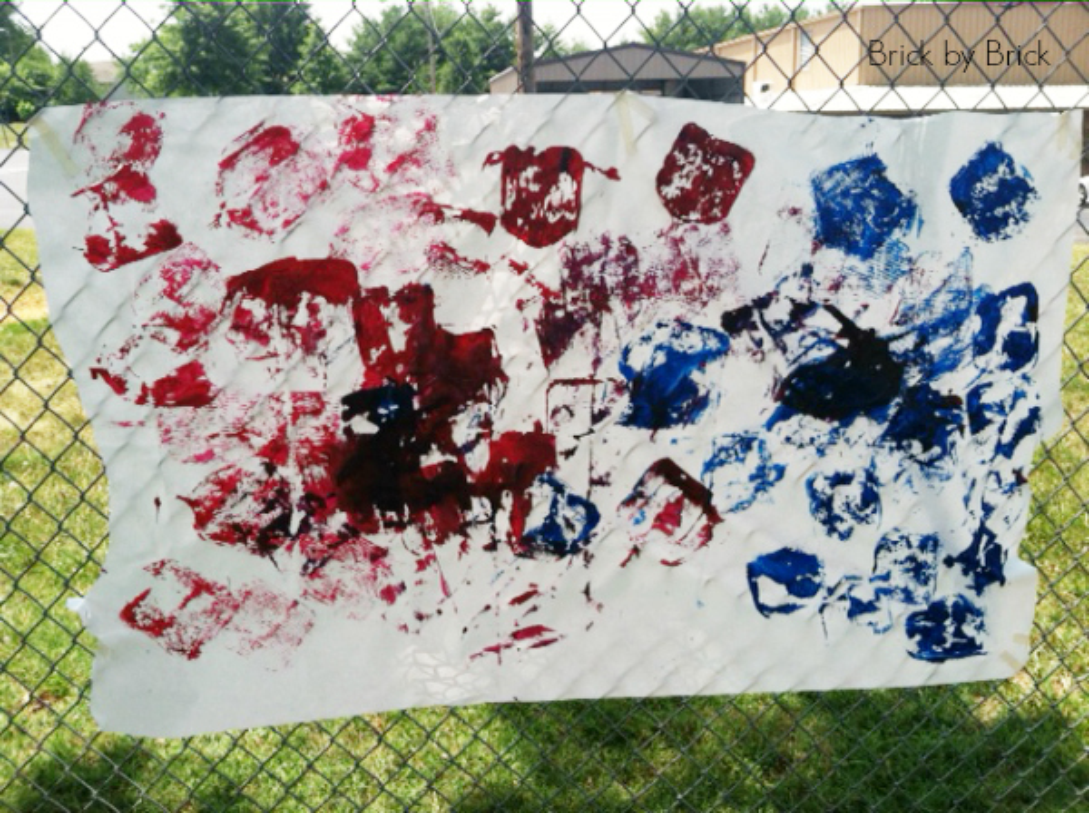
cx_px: 544
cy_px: 406
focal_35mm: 35
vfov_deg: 40.6
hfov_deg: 52.7
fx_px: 1099
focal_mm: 3.85
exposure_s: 1/750
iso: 80
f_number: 2.8
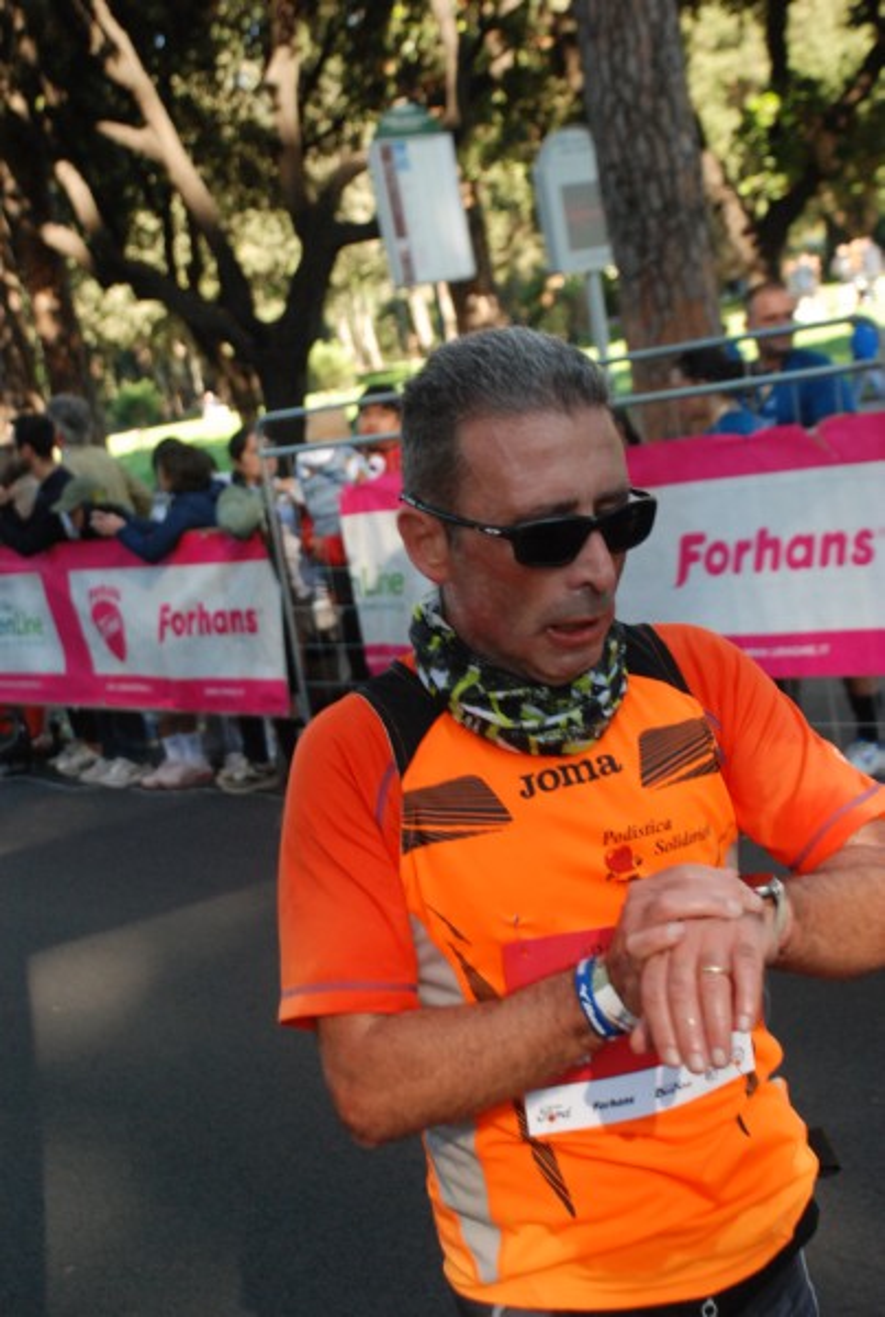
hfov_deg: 19.0
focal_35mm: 72
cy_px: 658
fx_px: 2641
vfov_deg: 28.0
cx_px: 442
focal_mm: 48
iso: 1000
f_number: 4.8
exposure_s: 1/400
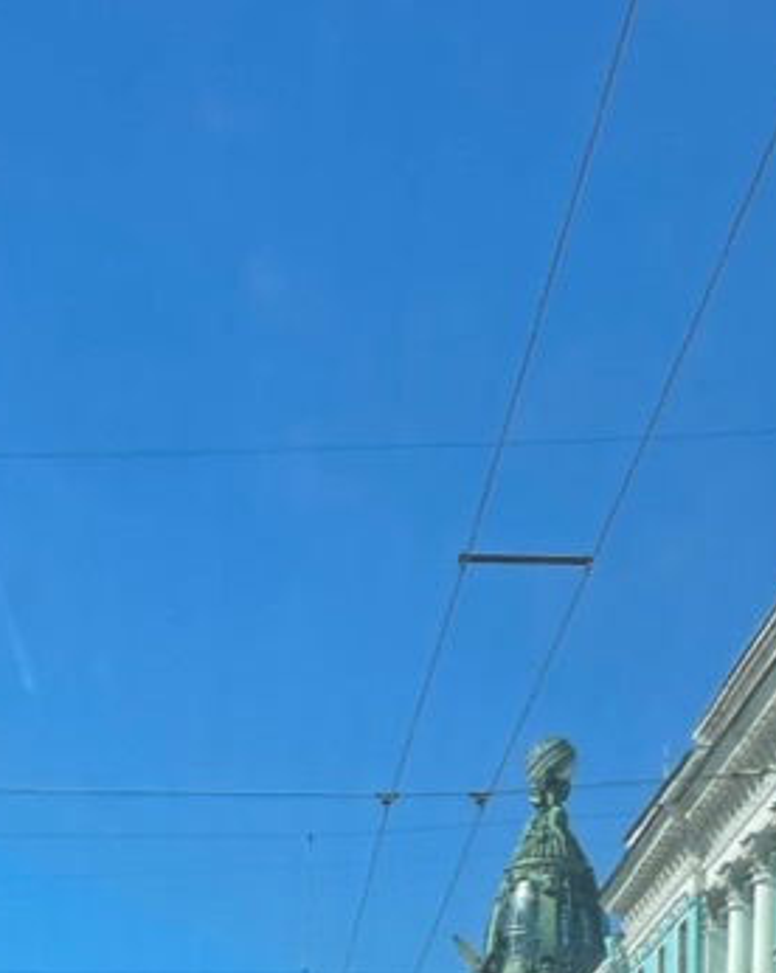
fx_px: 2703
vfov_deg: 18.8
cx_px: 98
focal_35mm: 94
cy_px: 1302
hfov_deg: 16.2
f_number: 1.6
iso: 32
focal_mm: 4.2
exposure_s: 1/2304
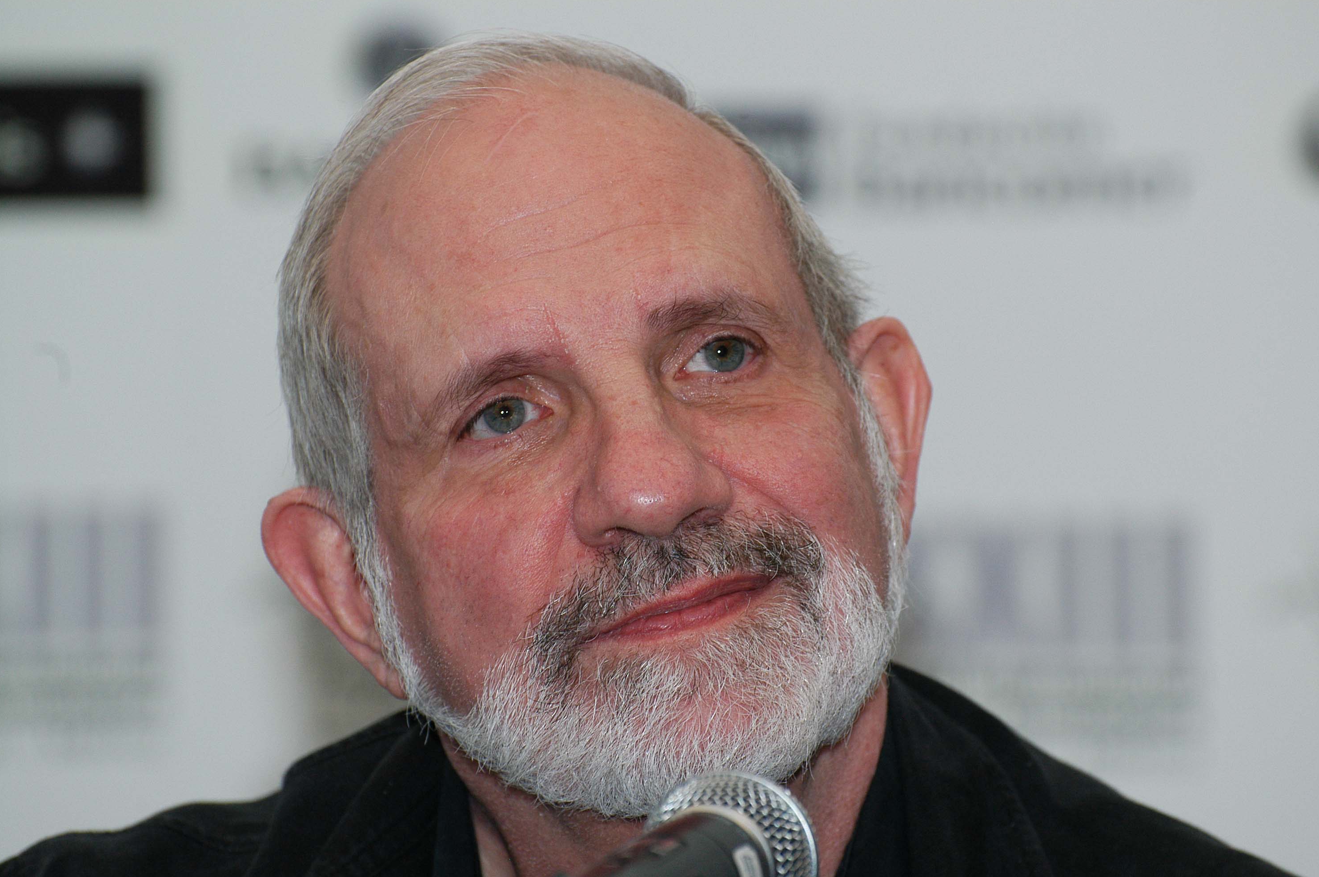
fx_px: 10854
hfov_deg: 7.0
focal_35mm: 297
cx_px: 666
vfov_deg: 4.6
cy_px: 439
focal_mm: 195
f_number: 6.3
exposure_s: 1/60
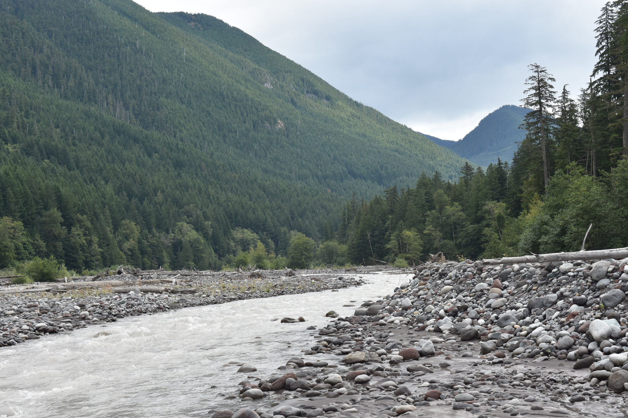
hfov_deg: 38.9
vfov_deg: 26.5
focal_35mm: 51
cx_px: 314
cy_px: 209
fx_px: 890
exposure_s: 1/320
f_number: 9
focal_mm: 34
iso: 320
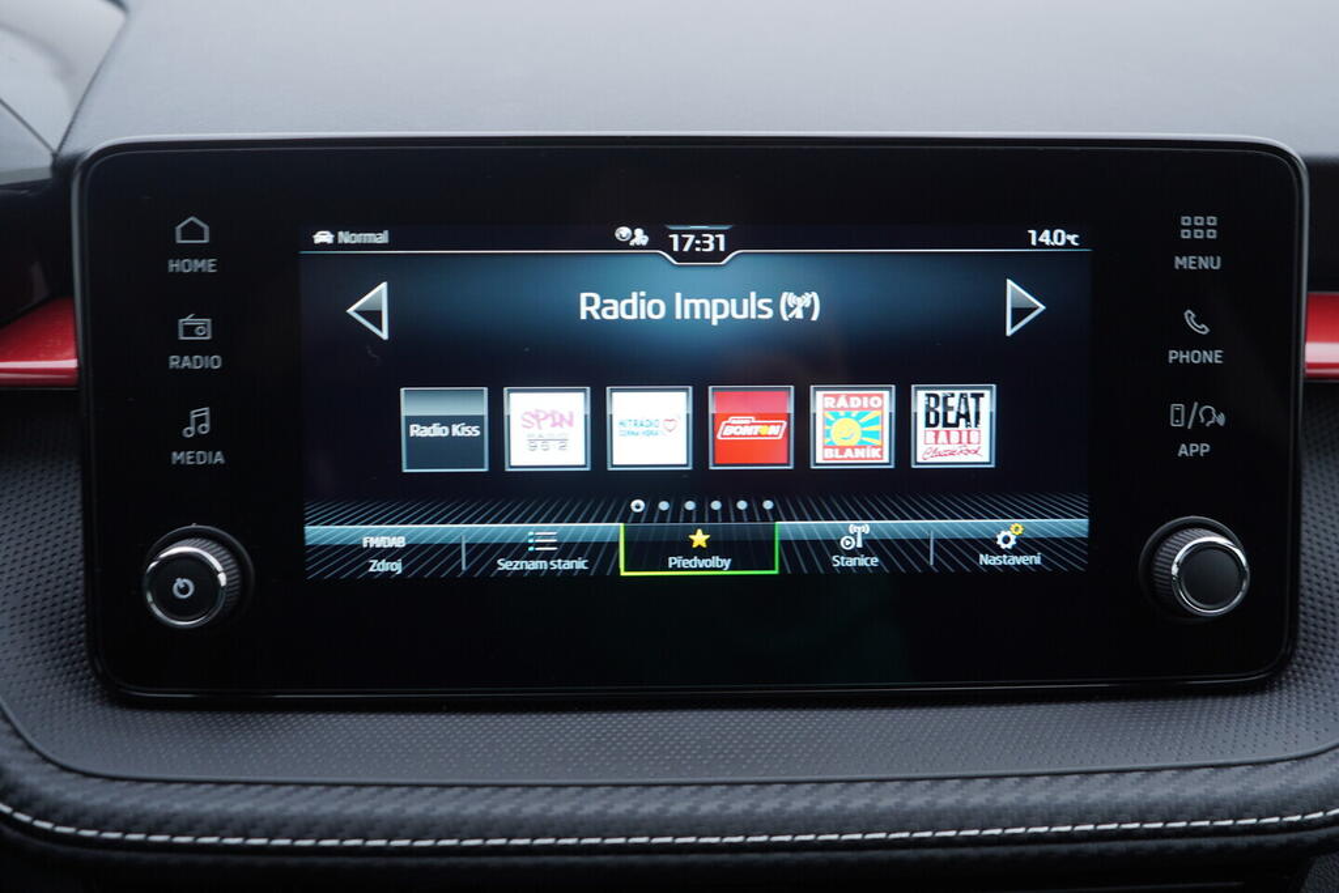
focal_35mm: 36
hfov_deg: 53.1
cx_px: 670
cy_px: 446
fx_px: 1339
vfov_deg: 36.9
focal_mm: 24
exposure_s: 1/40
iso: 125
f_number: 3.2
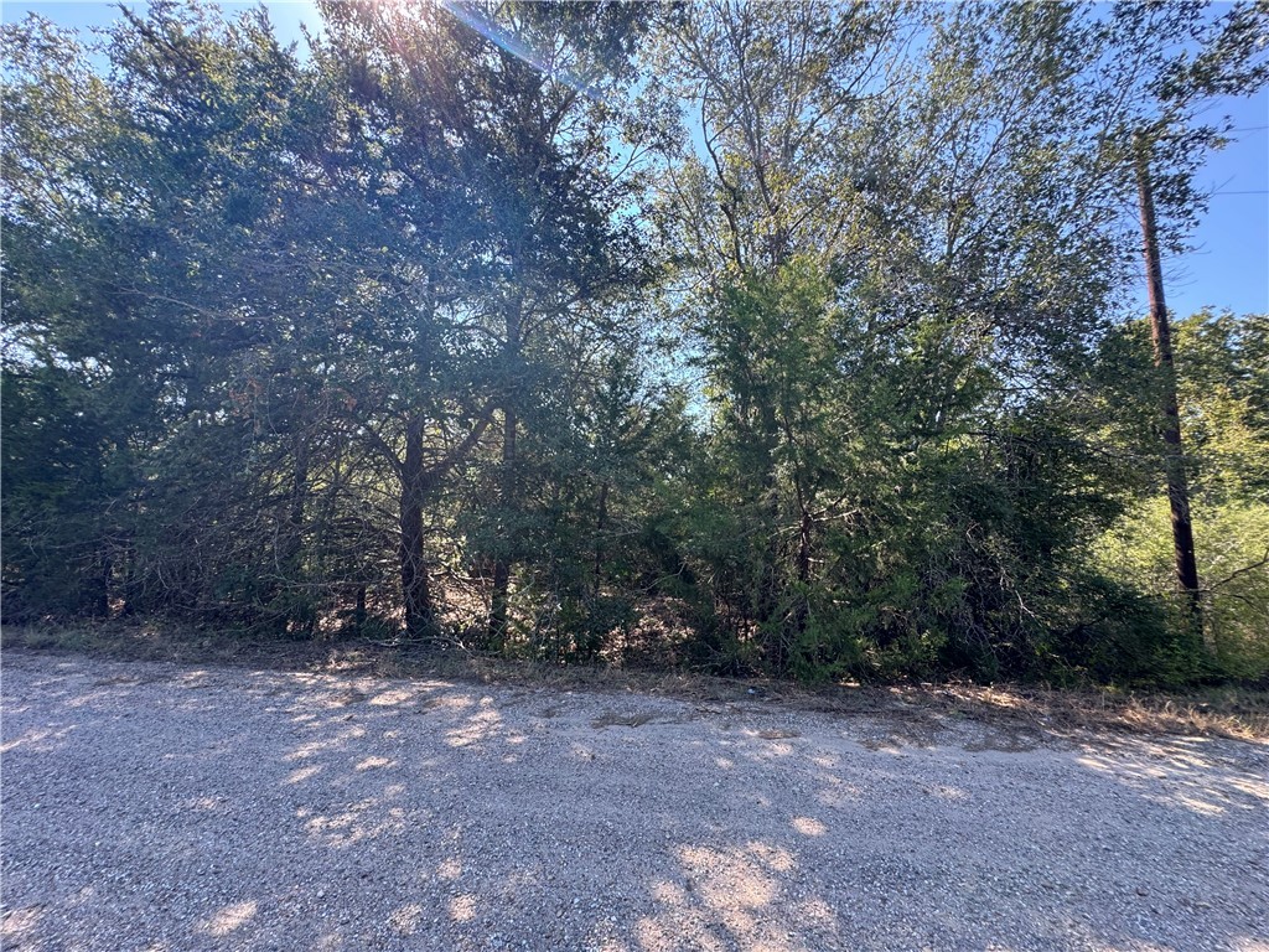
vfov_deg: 85.7
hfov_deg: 102.1
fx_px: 513
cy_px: 476
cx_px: 634
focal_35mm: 14
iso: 40
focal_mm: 2.22
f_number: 2.2
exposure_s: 1/174
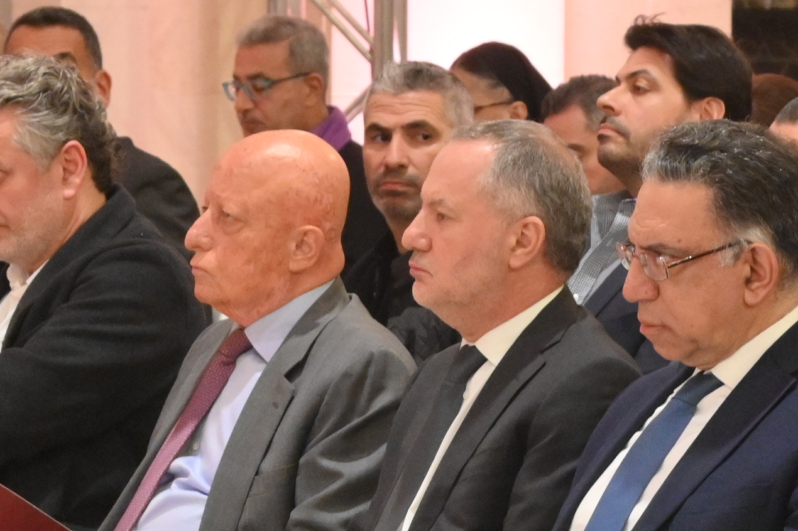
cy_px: 507
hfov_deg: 7.4
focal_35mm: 278
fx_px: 6160
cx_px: 582
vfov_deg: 4.9
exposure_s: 1/100
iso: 5000
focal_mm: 78
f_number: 7.1
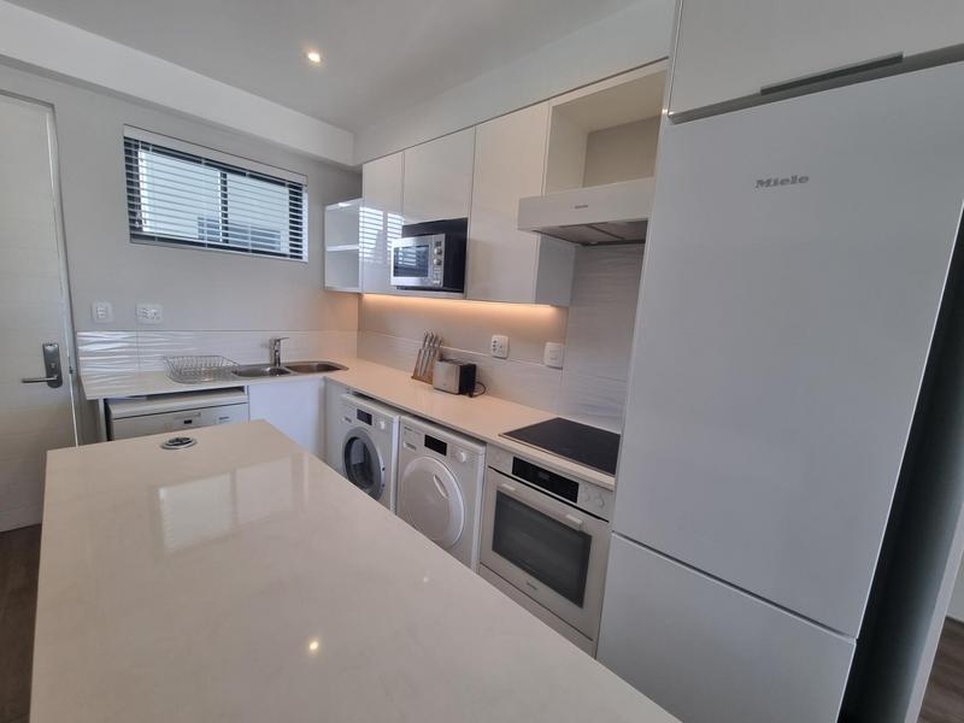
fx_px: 362
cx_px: 482
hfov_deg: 106.2
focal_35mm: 13
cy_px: 362
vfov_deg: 89.9
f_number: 2.2
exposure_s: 1/50
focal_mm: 2.2
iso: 125
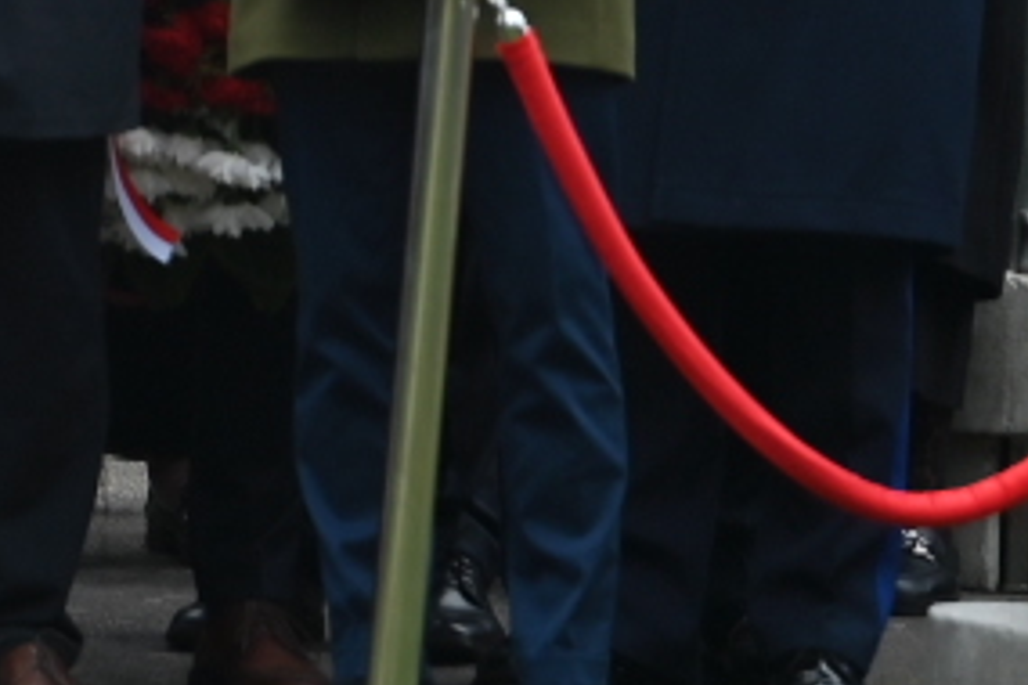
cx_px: -1544
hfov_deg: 2.0
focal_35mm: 1023
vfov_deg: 1.3
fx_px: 29210
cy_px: -1125
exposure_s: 1/250
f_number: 3.2
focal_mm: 180
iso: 100
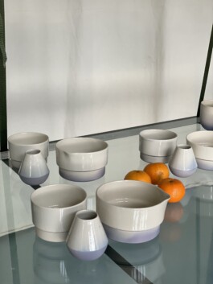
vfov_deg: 36.8
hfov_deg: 28.0
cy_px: 142
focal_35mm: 52
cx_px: 106
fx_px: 426
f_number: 2
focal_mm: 6
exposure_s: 1/122
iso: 250
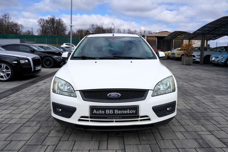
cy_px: 76
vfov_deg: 49.5
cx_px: 114
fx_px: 165
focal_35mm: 26
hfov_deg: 69.4
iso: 100
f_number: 8
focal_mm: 26
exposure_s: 1/640
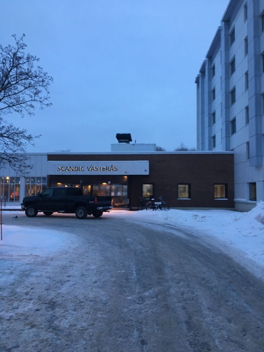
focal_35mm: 29
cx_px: 132
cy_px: 176
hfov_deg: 48.2
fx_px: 295
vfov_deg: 61.7
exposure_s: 1/33
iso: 80
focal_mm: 4.15
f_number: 2.2
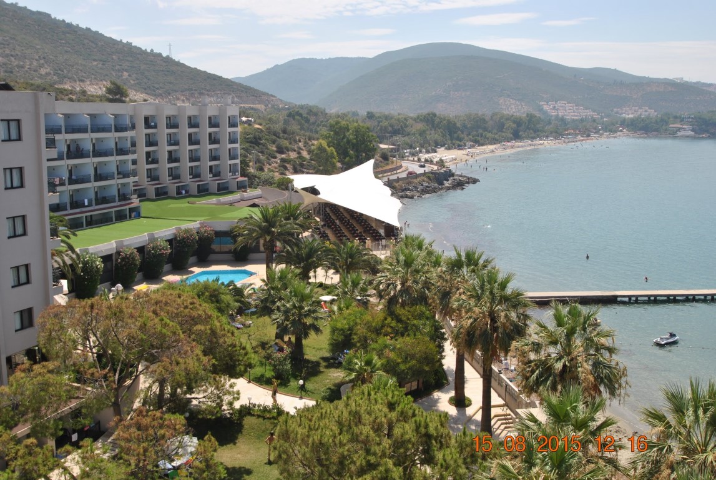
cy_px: 240
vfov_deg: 37.0
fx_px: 717
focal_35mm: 36
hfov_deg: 53.1
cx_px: 358
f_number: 8
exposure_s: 1/250
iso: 100
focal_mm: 24
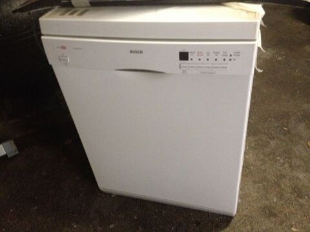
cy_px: 116
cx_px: 155
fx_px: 313
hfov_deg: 52.6
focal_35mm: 35
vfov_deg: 40.7
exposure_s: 1/17
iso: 800
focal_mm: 4.28
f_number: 2.4
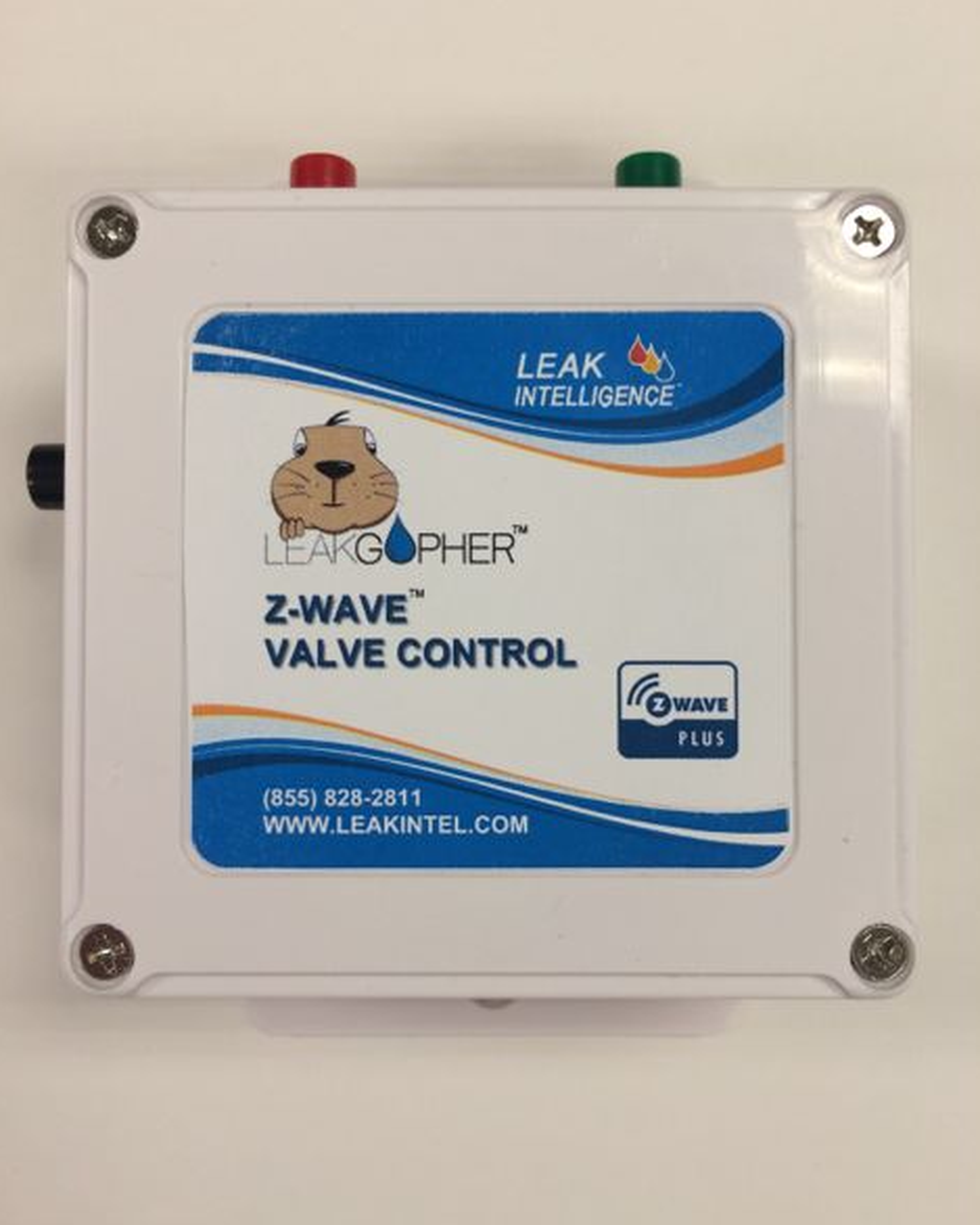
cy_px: 627
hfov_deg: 45.8
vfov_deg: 55.6
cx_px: 491
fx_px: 1160
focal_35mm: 32
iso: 40
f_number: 2.2
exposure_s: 1/60
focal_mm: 4.12
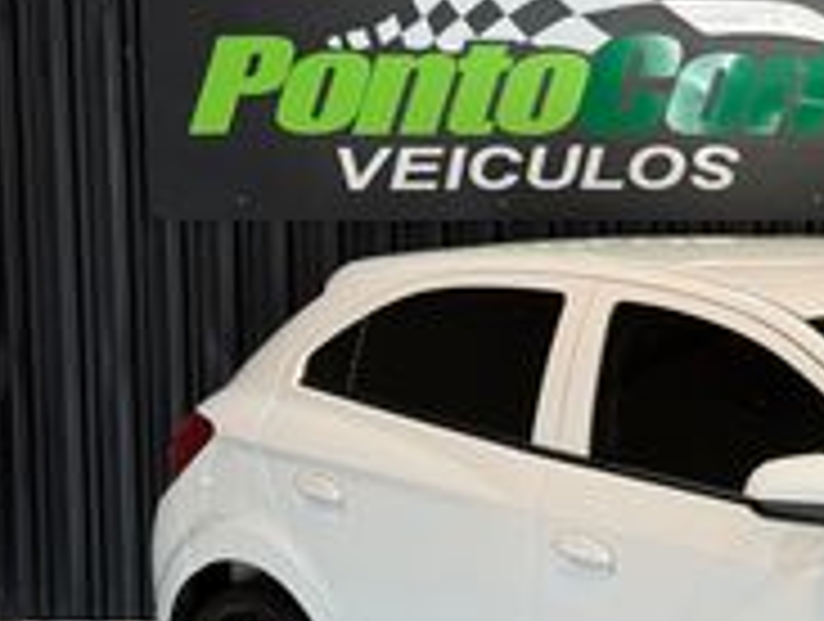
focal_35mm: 123
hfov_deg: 15.5
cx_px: 959
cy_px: 405
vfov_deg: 12.1
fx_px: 2934
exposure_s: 1/60
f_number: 1.78
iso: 125
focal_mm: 6.76
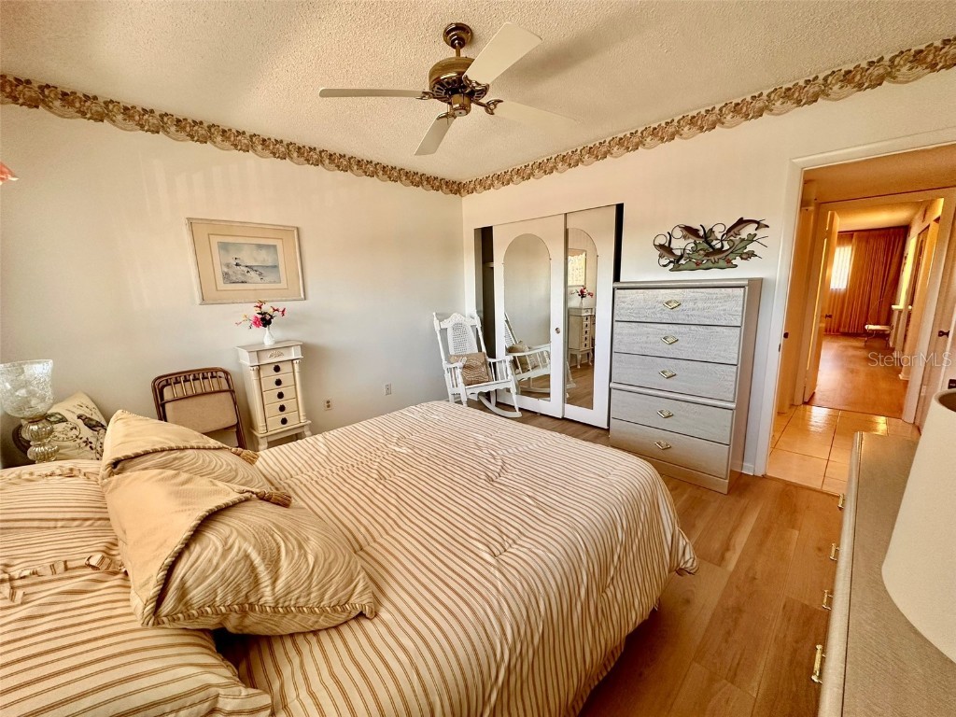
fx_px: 387
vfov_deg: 85.7
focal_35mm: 14
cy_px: 358
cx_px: 478
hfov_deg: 102.1
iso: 200
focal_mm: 2.22
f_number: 2.2
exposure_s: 1/99
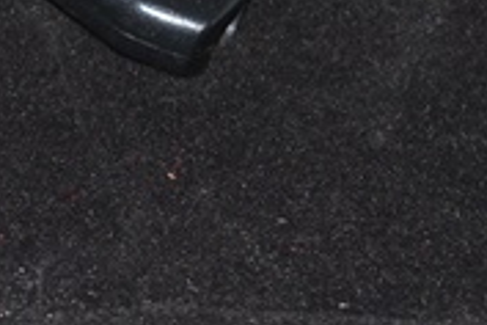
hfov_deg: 5.9
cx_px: -600
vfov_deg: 4.0
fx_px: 4586
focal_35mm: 339
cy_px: -114
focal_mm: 40
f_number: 8
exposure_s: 1/60
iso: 100
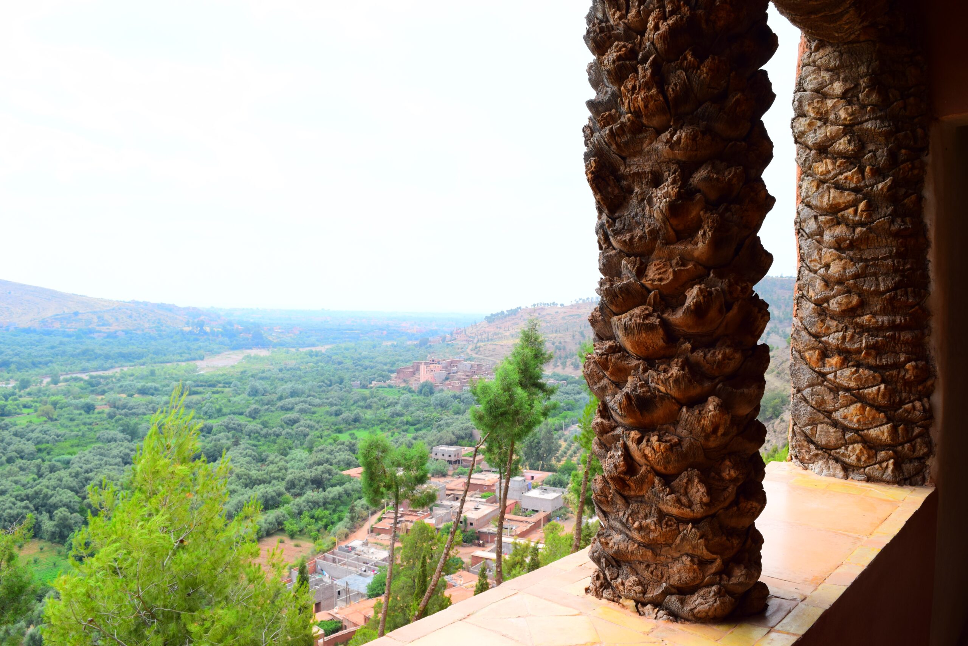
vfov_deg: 47.9
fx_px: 726
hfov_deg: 67.4
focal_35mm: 27
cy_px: 323
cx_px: 484
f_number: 9
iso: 200
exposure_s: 1/320
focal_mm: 18
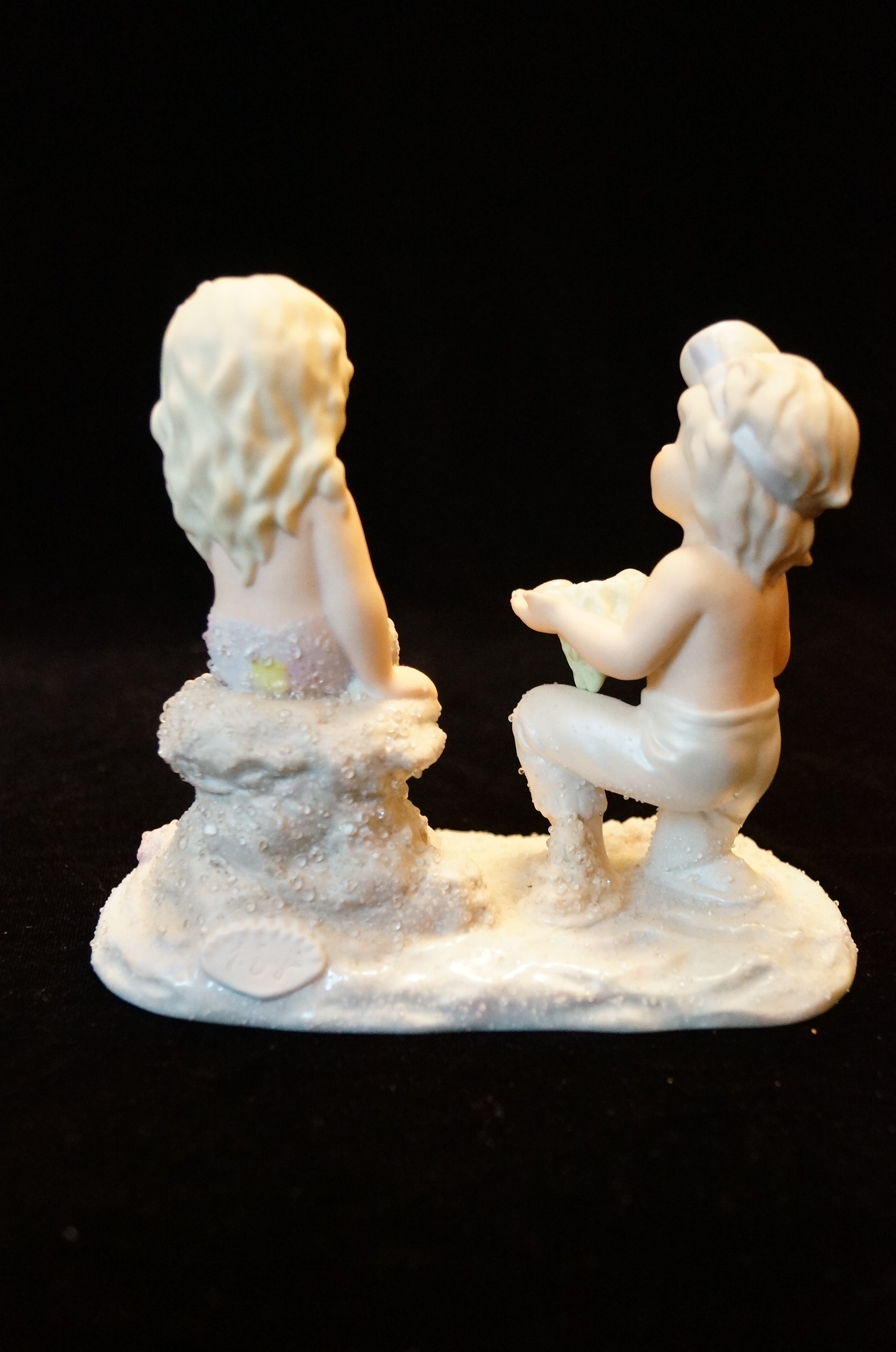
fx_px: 1573
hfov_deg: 31.8
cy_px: 676
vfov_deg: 46.5
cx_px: 448
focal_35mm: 42
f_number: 4.5
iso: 3200
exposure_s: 1/25
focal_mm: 28
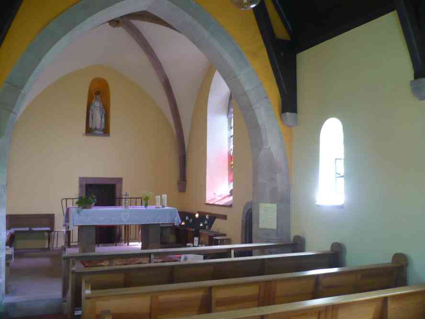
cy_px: 160
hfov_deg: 52.6
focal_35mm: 35
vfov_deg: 40.7
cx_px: 212
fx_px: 430
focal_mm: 5.8
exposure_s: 1/13
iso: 200
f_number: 2.8
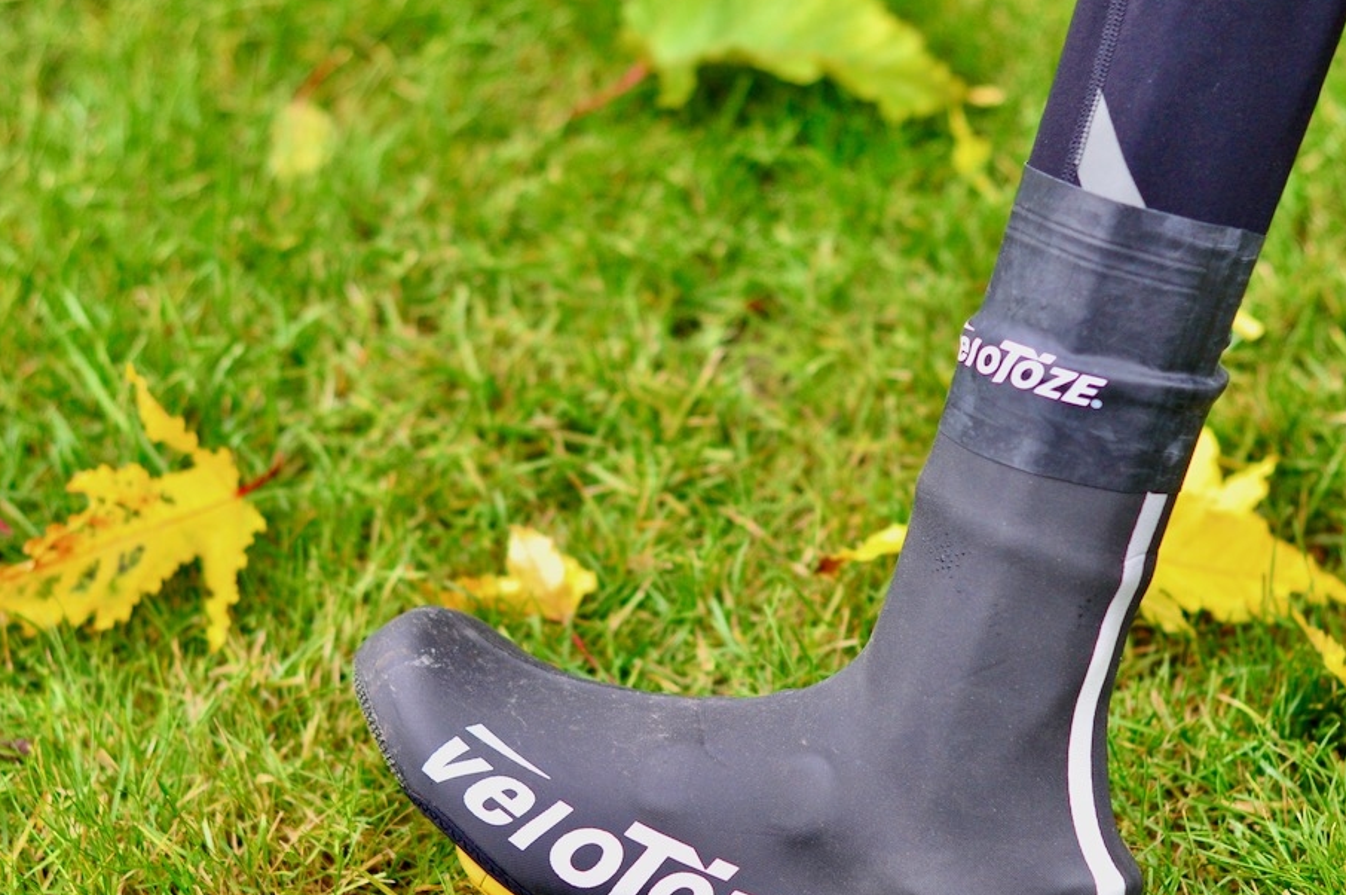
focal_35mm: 106
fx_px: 3959
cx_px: 712
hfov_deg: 19.3
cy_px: 563
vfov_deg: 12.9
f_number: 2.2
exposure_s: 1/320
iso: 400
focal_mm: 50
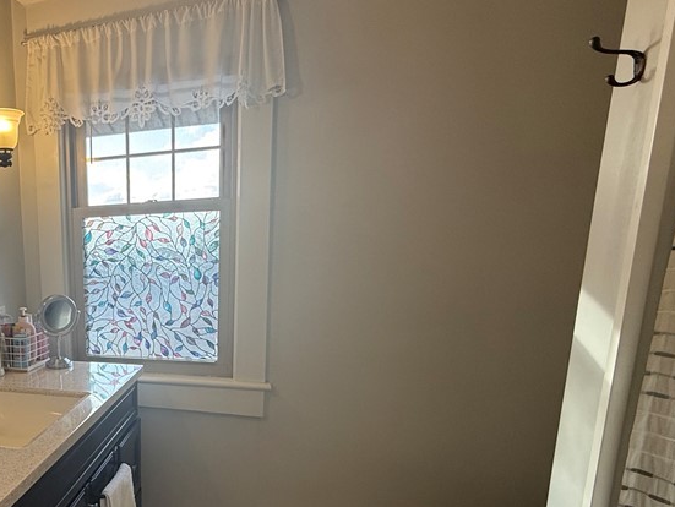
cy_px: 343
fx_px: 507
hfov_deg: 59.9
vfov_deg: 52.0
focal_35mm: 26
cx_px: 103
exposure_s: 1/120
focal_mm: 2.22
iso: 80
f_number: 2.2
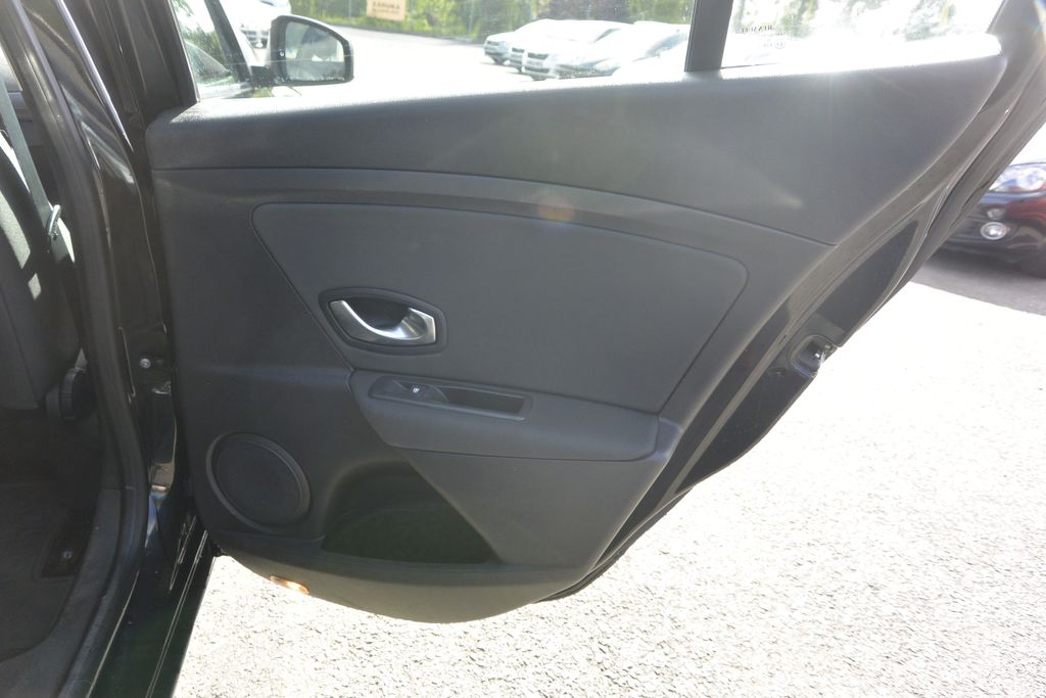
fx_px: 785
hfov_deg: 67.4
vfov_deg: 47.9
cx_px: 523
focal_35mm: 27
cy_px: 349
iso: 160
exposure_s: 1/250
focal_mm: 10
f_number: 3.5
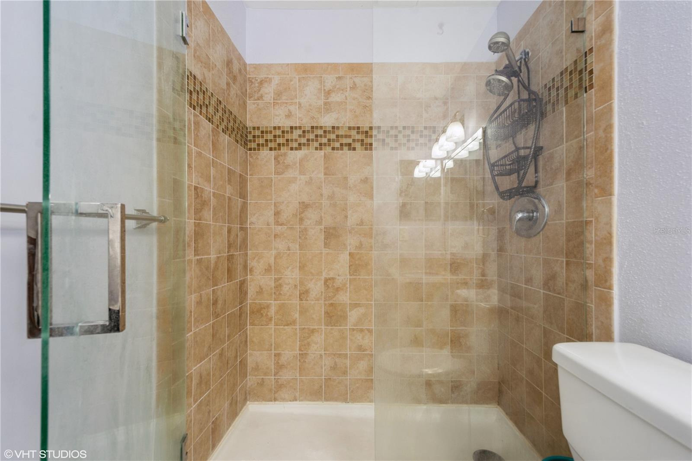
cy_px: 230
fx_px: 288
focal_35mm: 15
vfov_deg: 77.3
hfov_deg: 100.4
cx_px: 346
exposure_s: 1/8
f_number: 8
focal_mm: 10
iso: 200
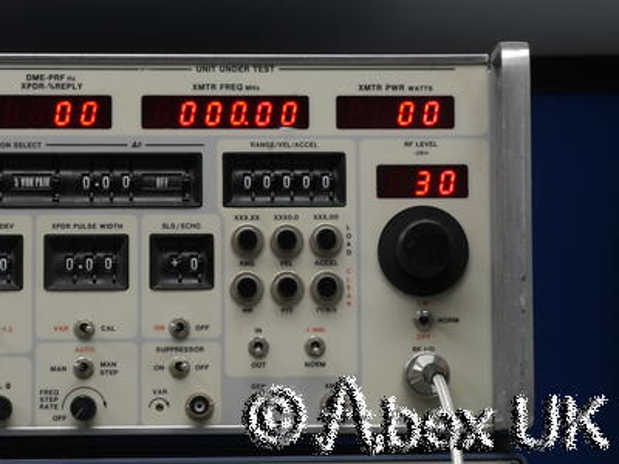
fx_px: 2325
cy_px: 232
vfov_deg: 11.4
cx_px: 310
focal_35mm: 130
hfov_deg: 15.2
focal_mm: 65
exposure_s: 1/13
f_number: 11
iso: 400
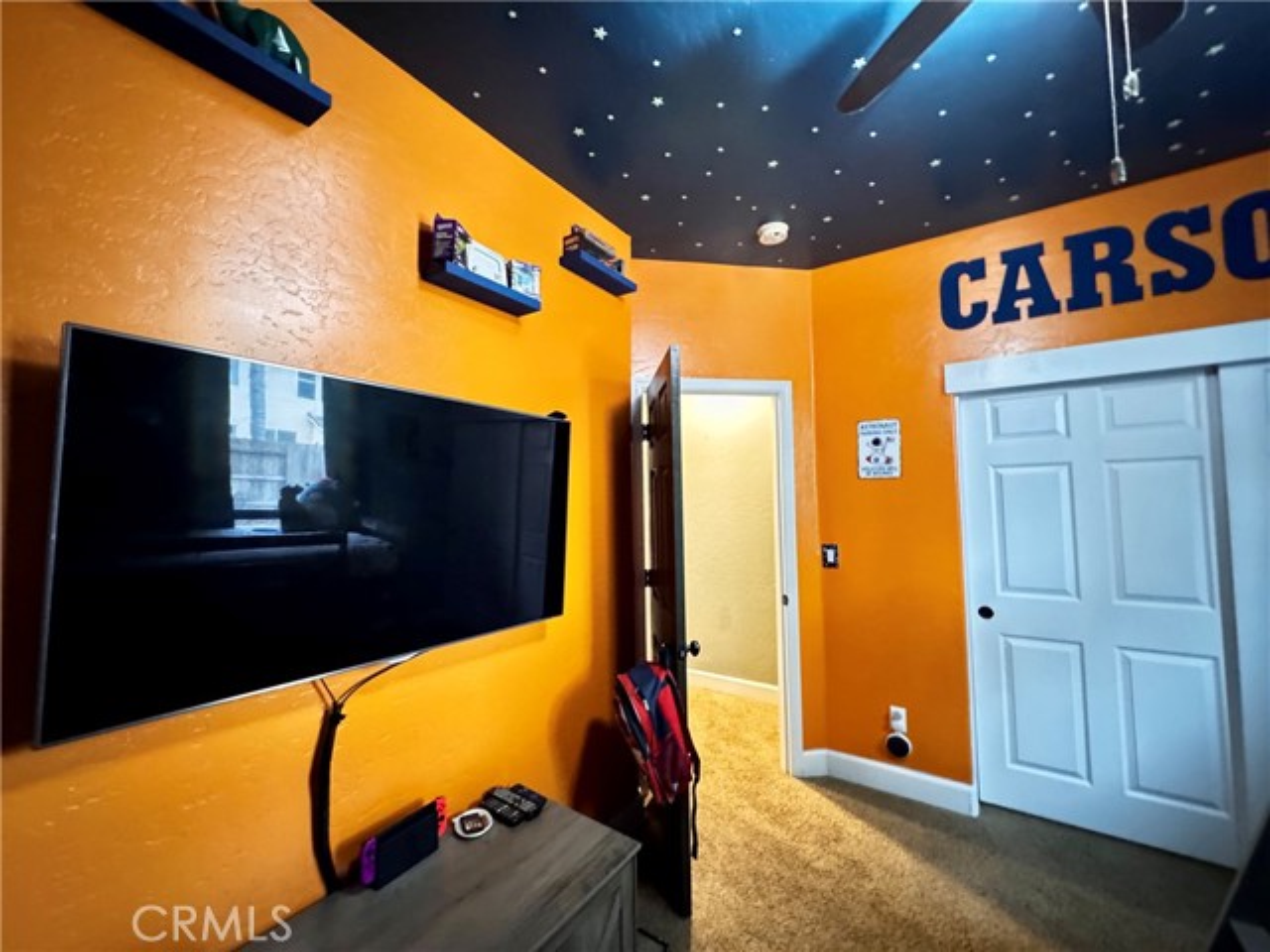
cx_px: 635
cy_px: 476
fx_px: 514
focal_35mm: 14
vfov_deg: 85.7
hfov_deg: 102.1
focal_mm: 2.22
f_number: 2.2
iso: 2000
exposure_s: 1/20
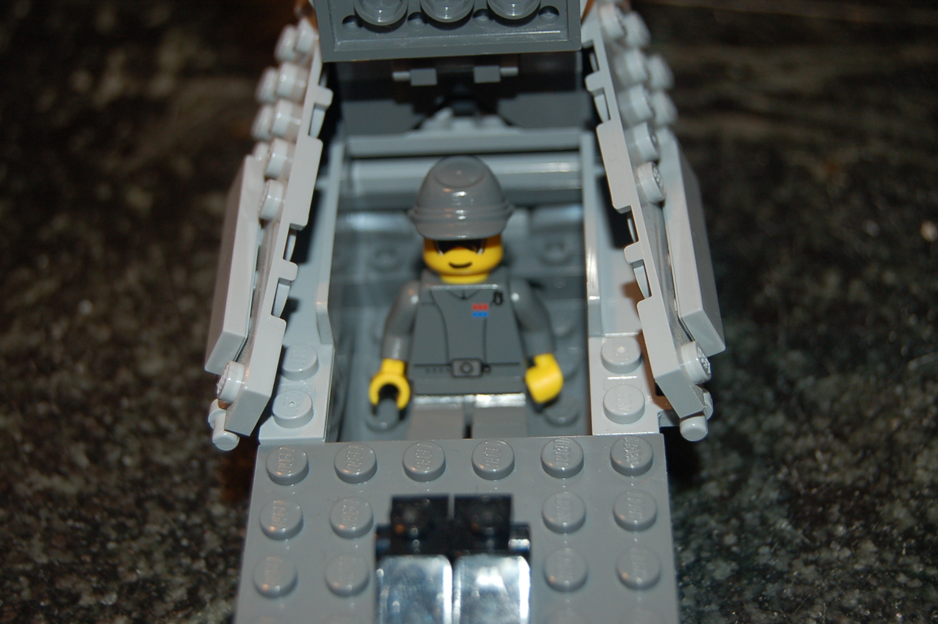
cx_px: 469
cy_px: 312
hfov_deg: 29.3
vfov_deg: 19.7
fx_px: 1796
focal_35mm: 69
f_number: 5.3
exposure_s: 1/60
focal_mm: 46
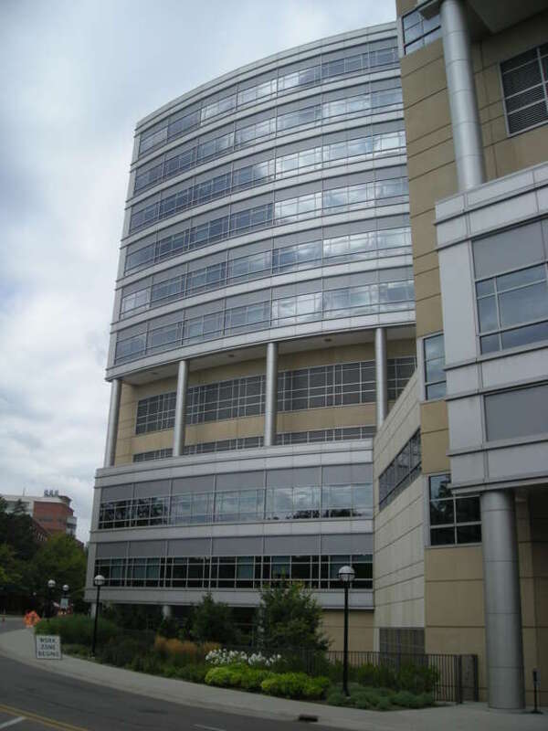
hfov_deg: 40.7
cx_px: 274
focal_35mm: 35
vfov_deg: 52.6
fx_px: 739
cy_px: 366
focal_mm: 5.7
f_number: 5.7
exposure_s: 1/274
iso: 50
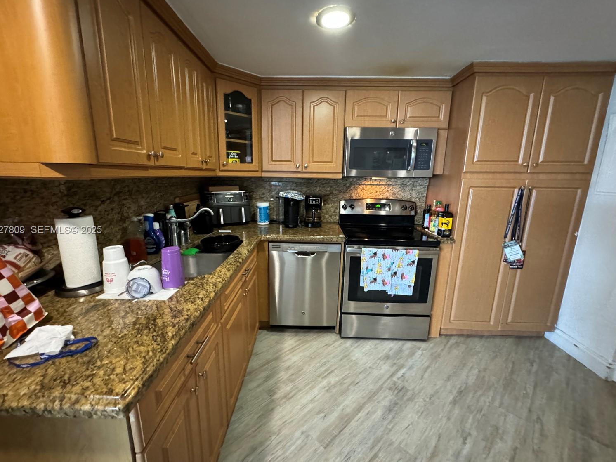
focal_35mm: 15
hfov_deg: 98.2
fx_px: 267
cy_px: 231
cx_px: 304
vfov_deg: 81.8
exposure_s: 1/40
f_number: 2.2
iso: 1000
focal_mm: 2.22
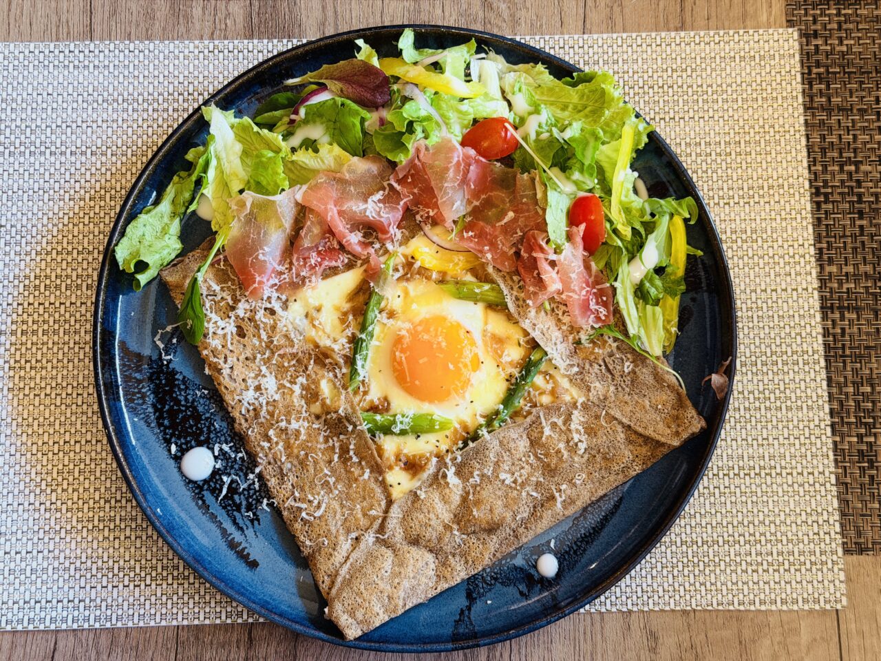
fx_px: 1222
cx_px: 440
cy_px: 330
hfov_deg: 39.7
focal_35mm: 48
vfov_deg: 30.3
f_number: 1.78
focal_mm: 6.76
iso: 64
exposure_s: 1/60
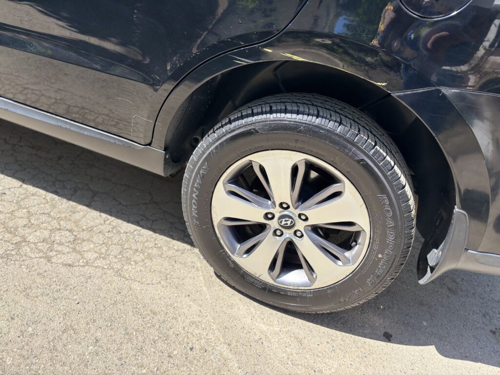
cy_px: 188
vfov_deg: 53.1
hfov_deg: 67.3
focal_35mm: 26
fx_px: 376
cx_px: 250
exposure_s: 1/1984
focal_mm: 5.96
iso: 50
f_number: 1.6
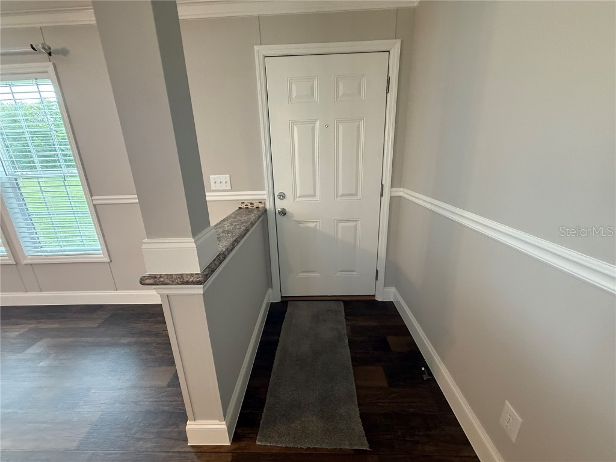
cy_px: 231
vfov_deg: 85.7
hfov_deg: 102.1
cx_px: 308
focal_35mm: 14
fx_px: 249
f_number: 2.2
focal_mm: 2.22
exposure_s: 1/60
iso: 400
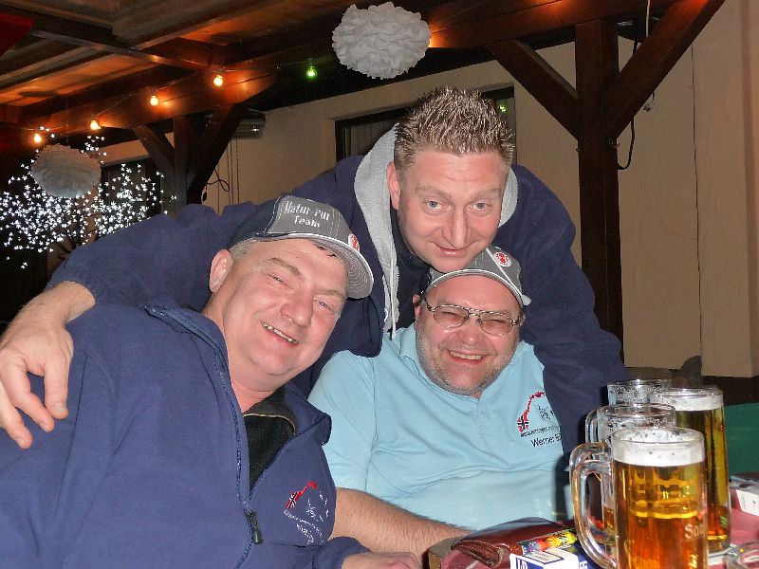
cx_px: 380
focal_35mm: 43
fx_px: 943
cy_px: 284
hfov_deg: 43.9
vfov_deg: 33.6
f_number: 4
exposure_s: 1/30
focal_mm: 7.1
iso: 320
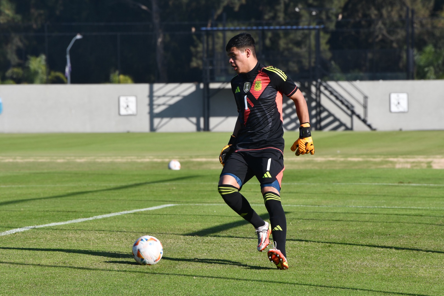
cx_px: 222
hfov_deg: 6.9
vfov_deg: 4.6
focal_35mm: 300
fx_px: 3700
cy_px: 148
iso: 200
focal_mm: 200
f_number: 7.1
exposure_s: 1/500
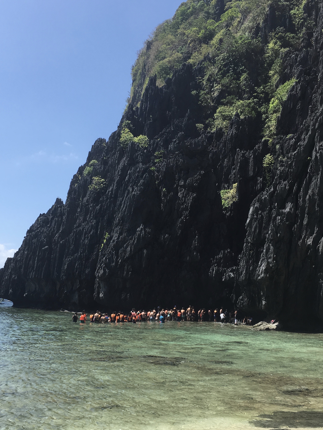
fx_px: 485
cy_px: 215
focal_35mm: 39
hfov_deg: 36.8
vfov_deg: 47.9
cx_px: 151
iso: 25
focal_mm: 4.15
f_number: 2.2
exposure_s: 1/1350
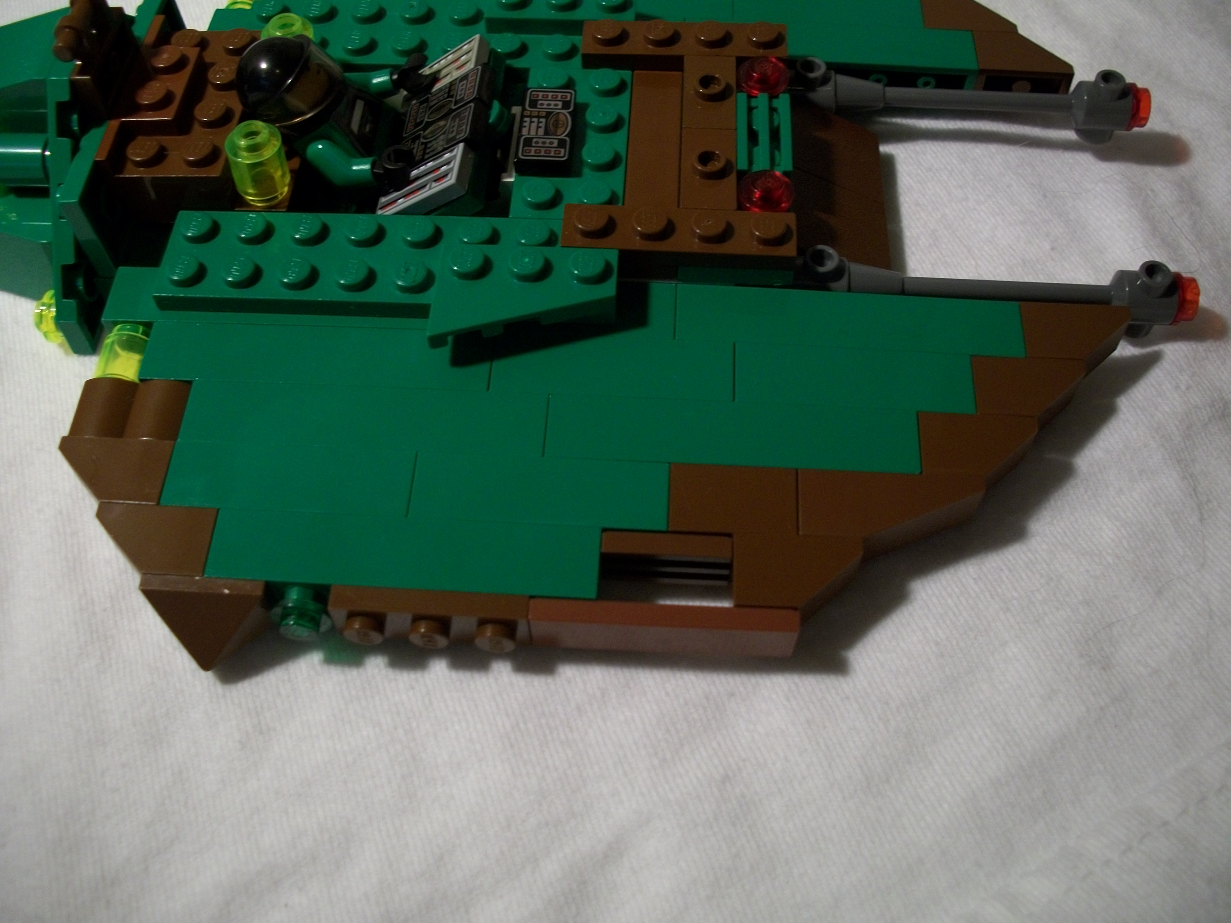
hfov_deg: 52.6
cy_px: 462
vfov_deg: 40.7
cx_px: 616
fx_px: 1245
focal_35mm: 35
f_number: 3.1
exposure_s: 1/30
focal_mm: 6.3
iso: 158
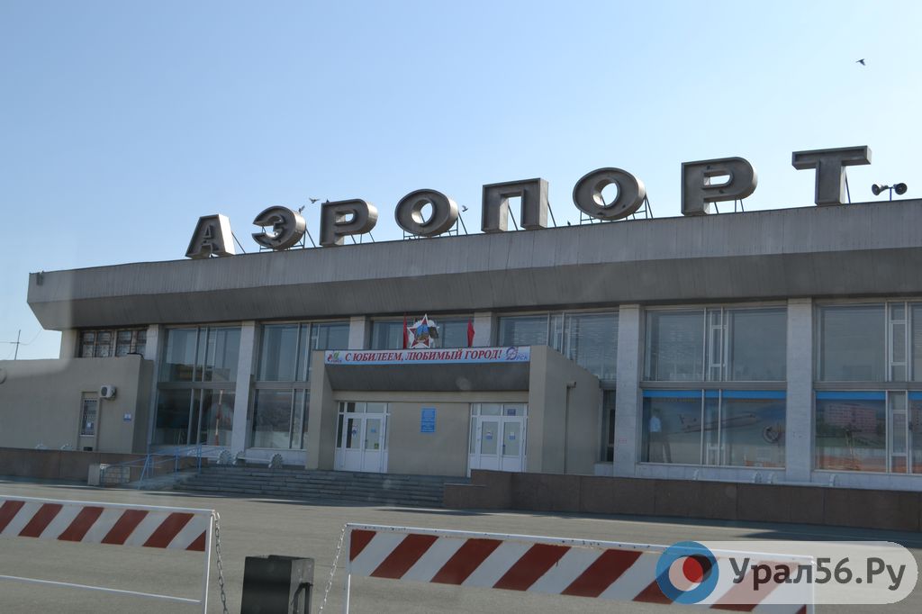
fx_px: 1075
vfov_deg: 31.9
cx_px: 461
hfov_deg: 46.4
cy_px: 307
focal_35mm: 42
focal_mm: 28
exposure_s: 1/200
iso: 100
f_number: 7.1
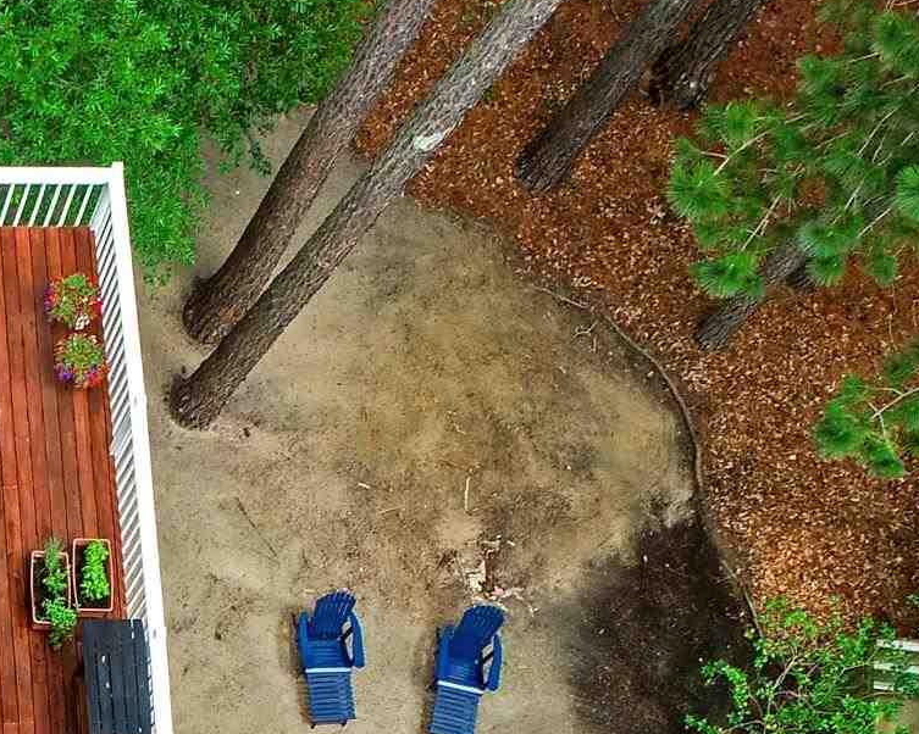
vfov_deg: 16.3
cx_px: -425
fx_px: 2447
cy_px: 893
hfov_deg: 18.9
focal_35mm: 90
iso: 100
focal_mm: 8.8
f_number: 5
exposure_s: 1/200
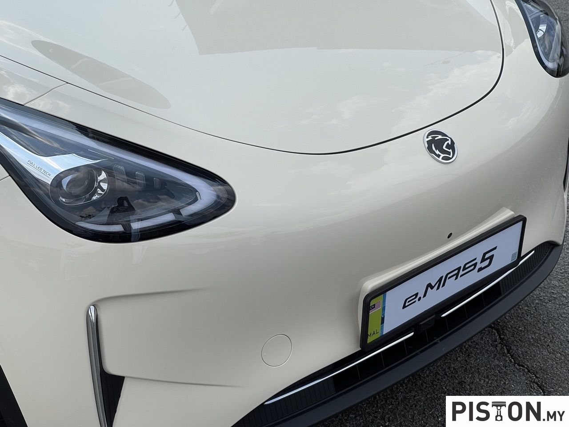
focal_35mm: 64
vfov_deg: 22.9
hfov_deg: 30.3
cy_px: 214
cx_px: 284
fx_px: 1052
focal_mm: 7.5
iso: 20
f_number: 2.2
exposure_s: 1/1531
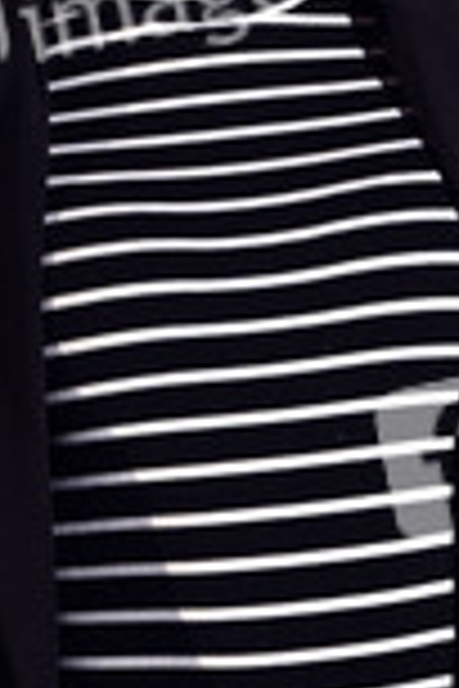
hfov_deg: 8.5
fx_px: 3098
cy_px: 211
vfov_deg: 12.7
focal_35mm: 162
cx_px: 198
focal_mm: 62
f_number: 6
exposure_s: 1/200
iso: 2000
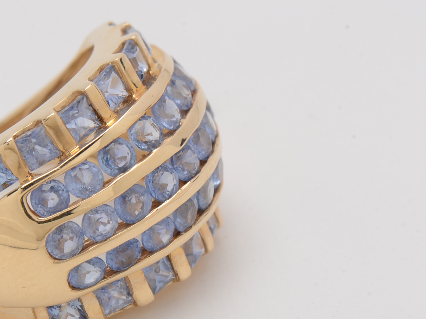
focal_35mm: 216
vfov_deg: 6.9
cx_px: 71
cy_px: 159
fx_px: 2656
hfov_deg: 9.1
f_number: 18
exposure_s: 1/125
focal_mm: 85
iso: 200
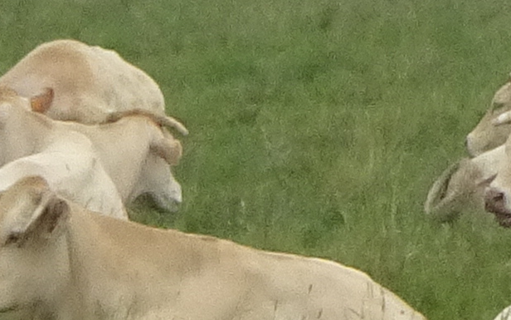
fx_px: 15834
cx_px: 1406
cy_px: 140
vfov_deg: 1.2
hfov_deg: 1.8
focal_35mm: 1137
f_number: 5.6
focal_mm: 23.11
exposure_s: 1/160
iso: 160
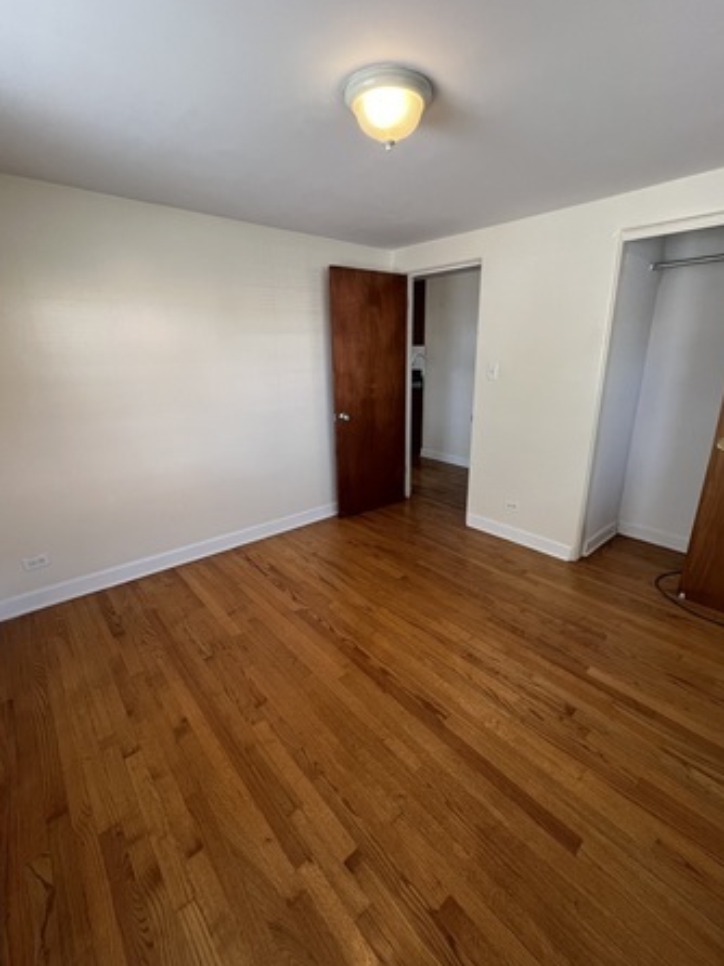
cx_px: 373
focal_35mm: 14
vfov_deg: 102.1
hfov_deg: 85.6
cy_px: 470
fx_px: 391
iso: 200
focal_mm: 1.57
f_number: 1.8
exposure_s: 1/120
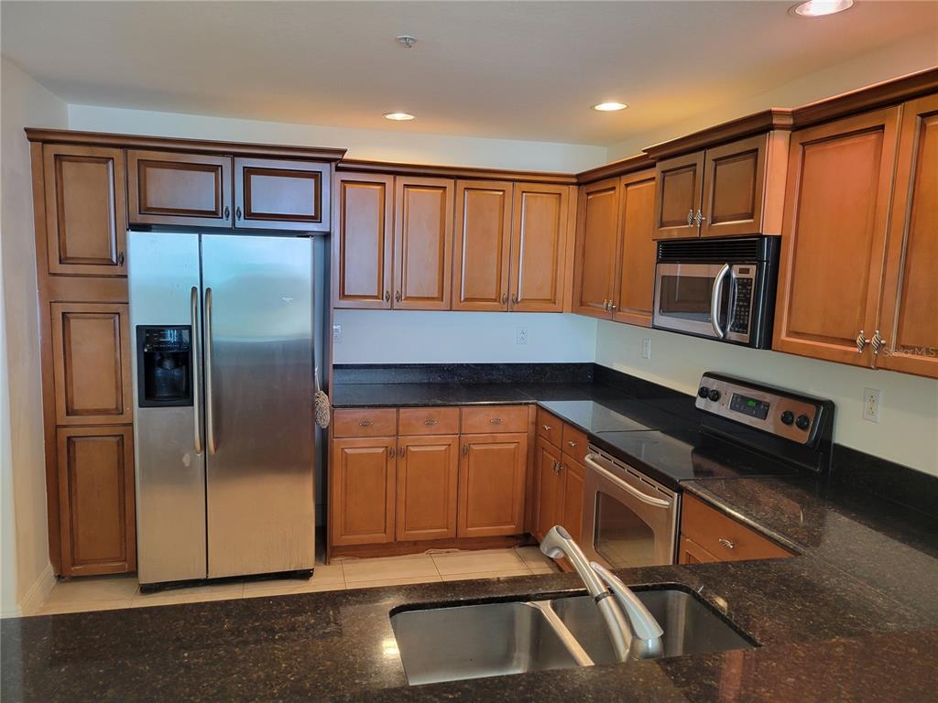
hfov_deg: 67.3
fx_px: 705
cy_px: 352
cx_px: 469
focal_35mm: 26
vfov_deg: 53.1
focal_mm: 5.4
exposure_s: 1/60
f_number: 1.8
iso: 200
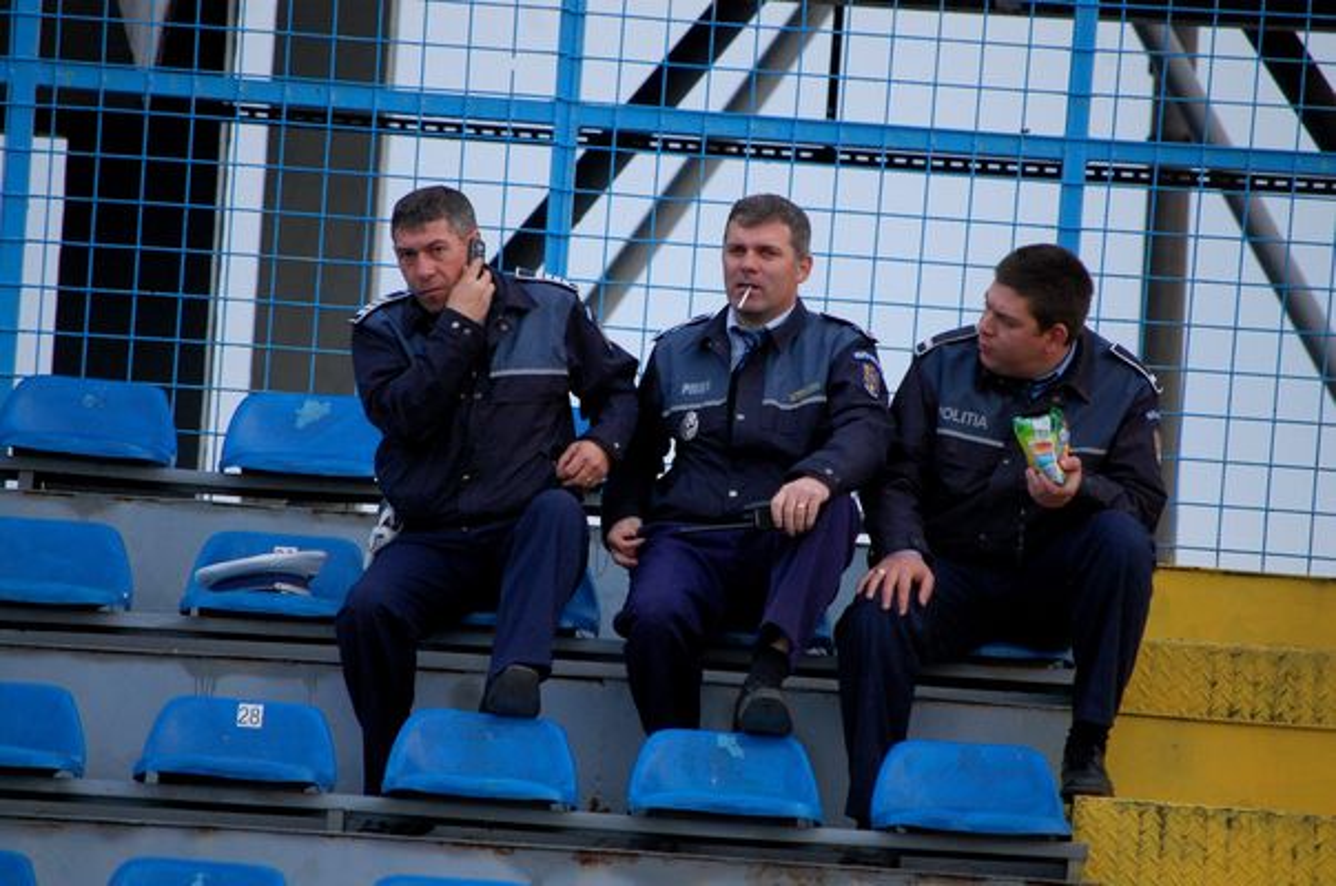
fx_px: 11115
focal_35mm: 300
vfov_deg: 4.6
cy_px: 443
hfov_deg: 6.9
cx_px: 668
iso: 800
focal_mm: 200
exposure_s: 1/640
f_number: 5.6
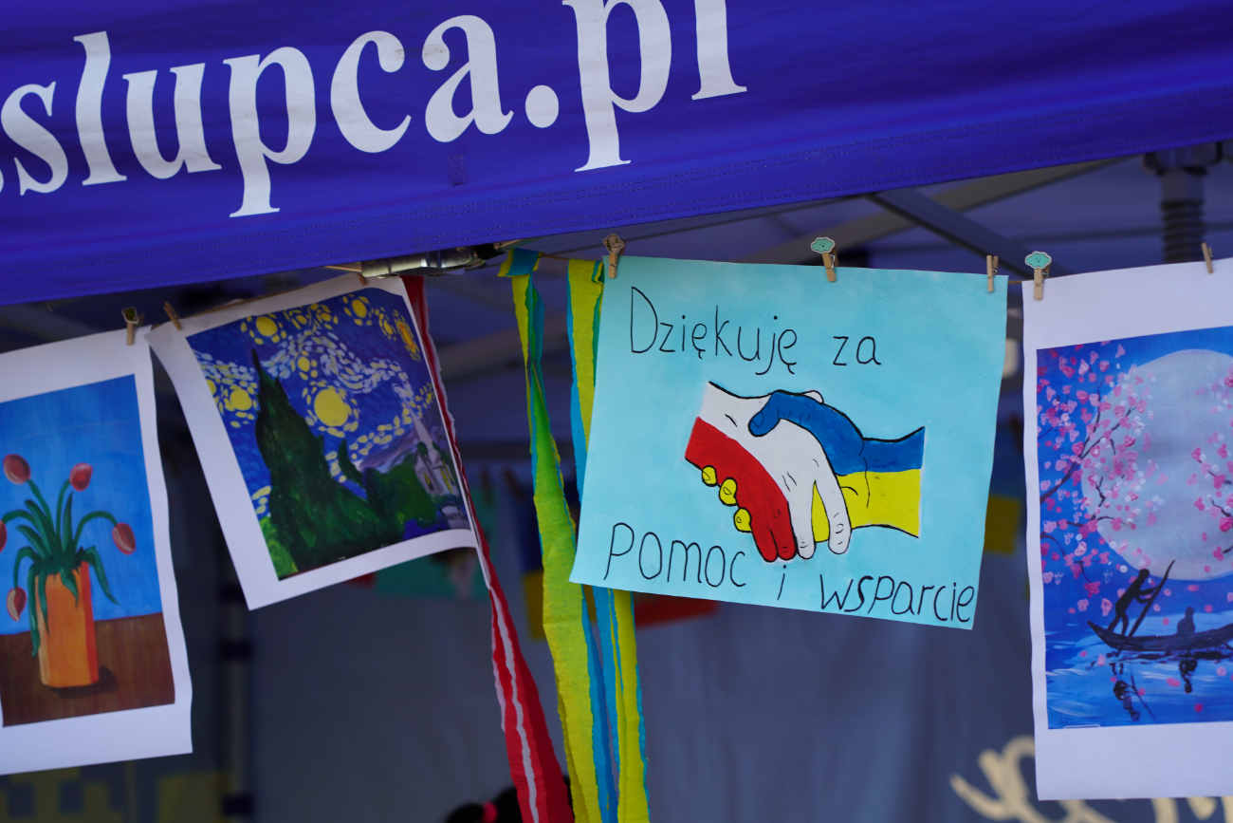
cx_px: 616
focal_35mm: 105
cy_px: 412
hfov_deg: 19.5
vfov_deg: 13.0
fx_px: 3596
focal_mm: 105
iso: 100
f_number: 4.5
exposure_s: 1/160
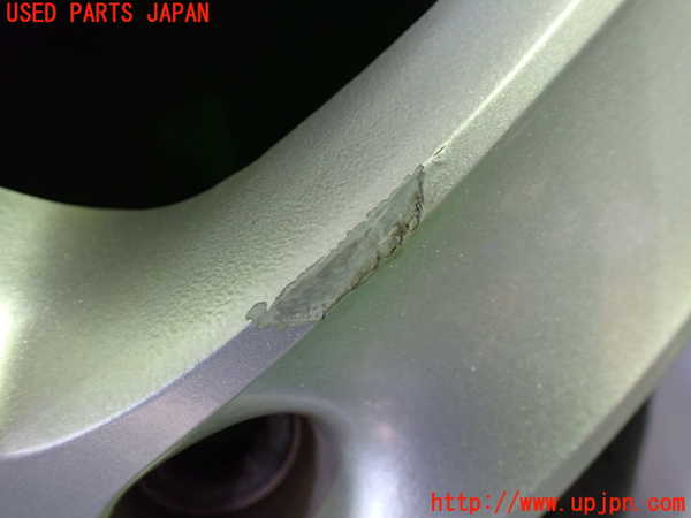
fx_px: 599
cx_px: 346
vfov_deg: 46.8
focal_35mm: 30
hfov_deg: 60.0
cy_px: 259
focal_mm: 5.4
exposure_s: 1/50
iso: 800
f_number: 2.3
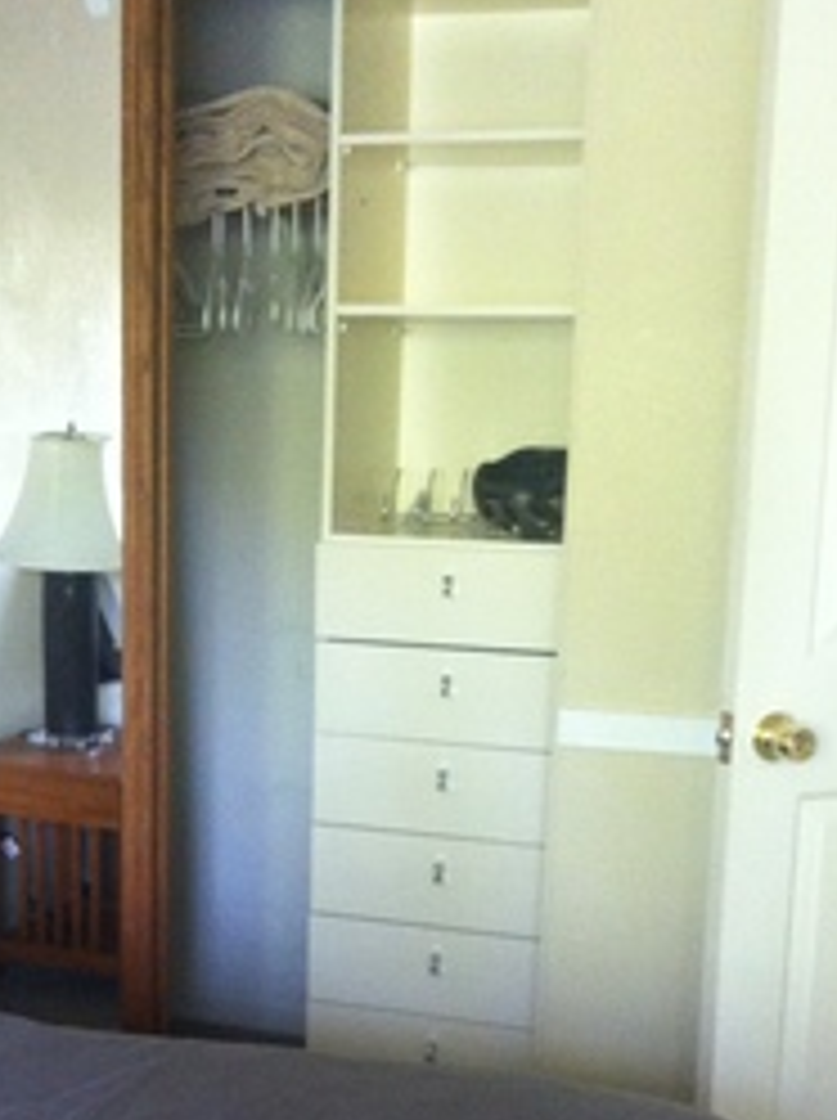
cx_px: 288
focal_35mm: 64
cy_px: 803
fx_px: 2069
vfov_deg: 29.9
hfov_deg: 22.8
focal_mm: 3.85
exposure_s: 1/15
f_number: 2.8
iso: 250
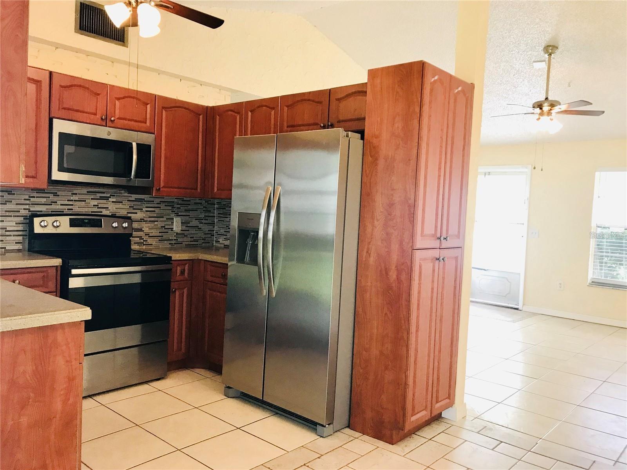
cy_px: 235
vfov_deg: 49.7
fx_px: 507
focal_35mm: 28
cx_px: 314
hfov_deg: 63.4
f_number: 1.8
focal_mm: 3.99
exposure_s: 1/30
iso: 32
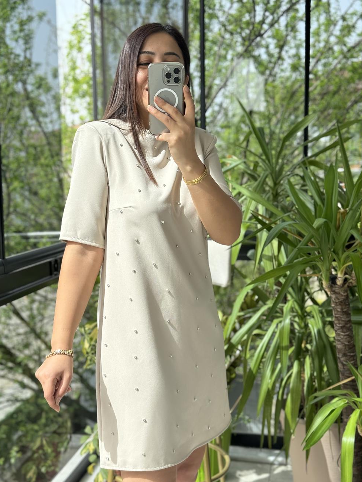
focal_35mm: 49
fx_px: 683
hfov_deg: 29.7
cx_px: 183
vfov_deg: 38.9
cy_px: 240
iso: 64
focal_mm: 6.86
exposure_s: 1/700
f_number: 1.78
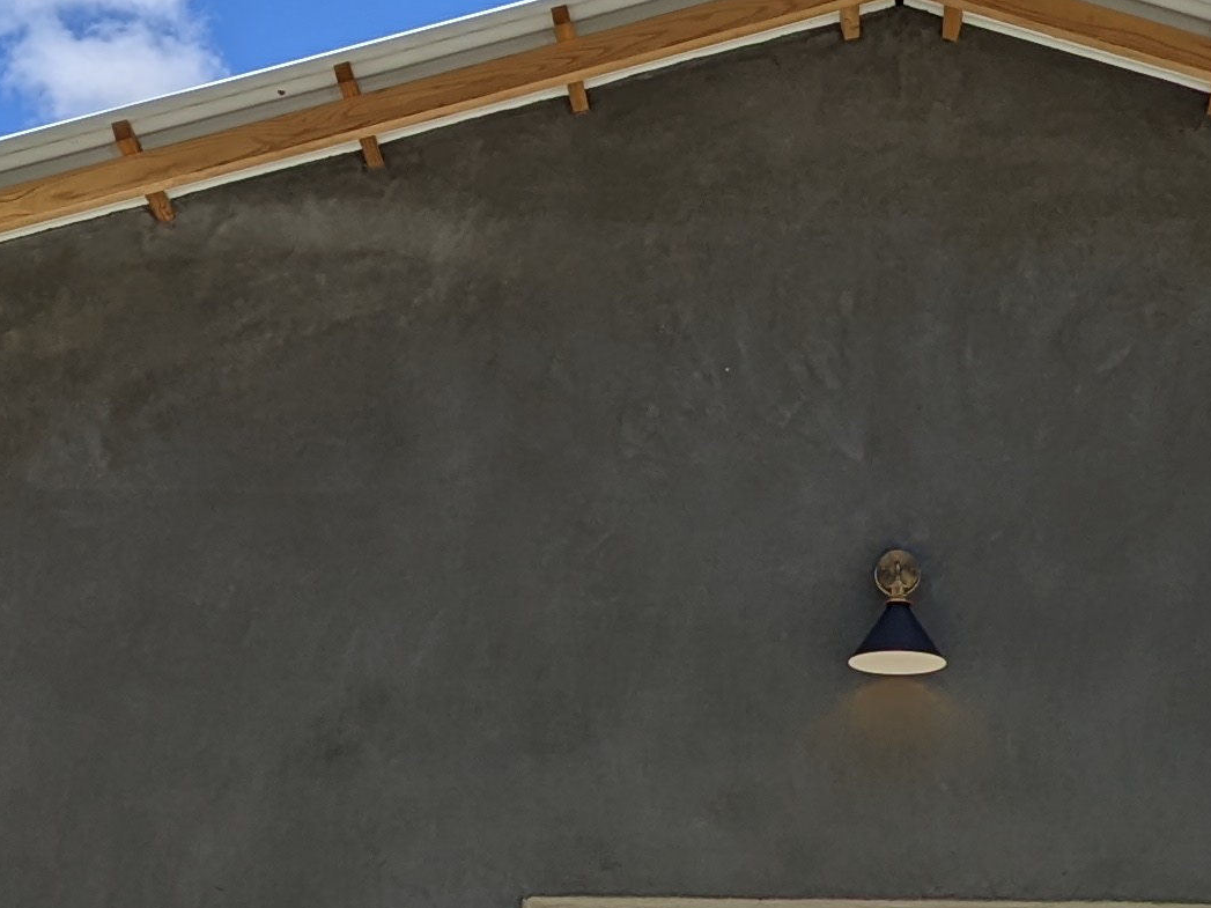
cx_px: 885
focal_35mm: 104
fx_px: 3638
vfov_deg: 14.1
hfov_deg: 18.8
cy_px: 748
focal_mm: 4.38
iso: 61
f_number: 1.73
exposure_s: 1/4673
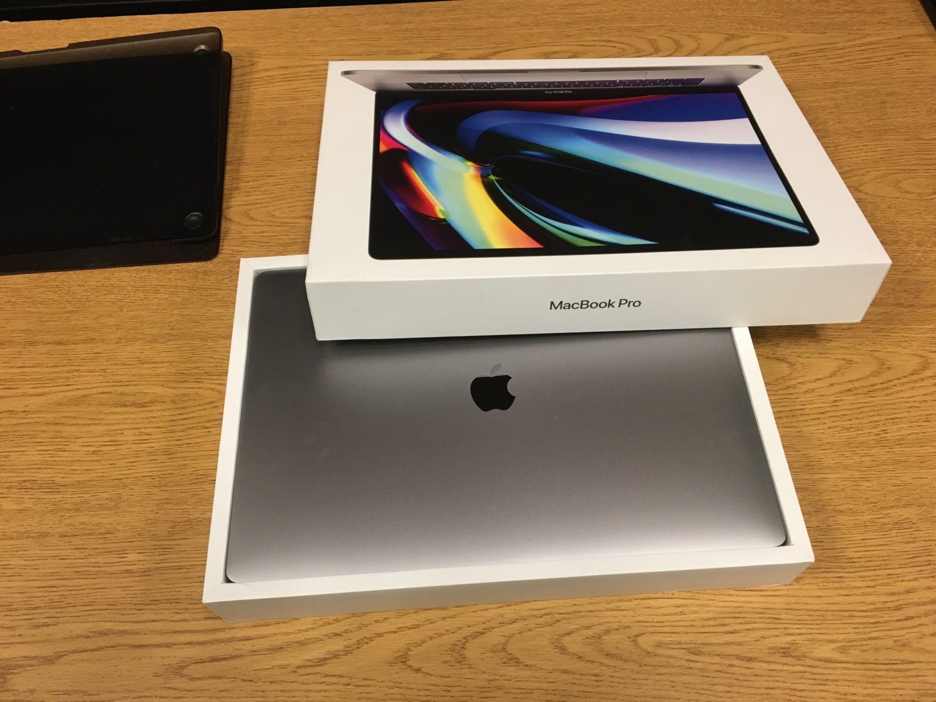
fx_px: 784
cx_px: 468
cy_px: 351
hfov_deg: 61.7
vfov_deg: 48.2
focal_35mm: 29
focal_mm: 4.15
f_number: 2.2
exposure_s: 1/30
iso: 80
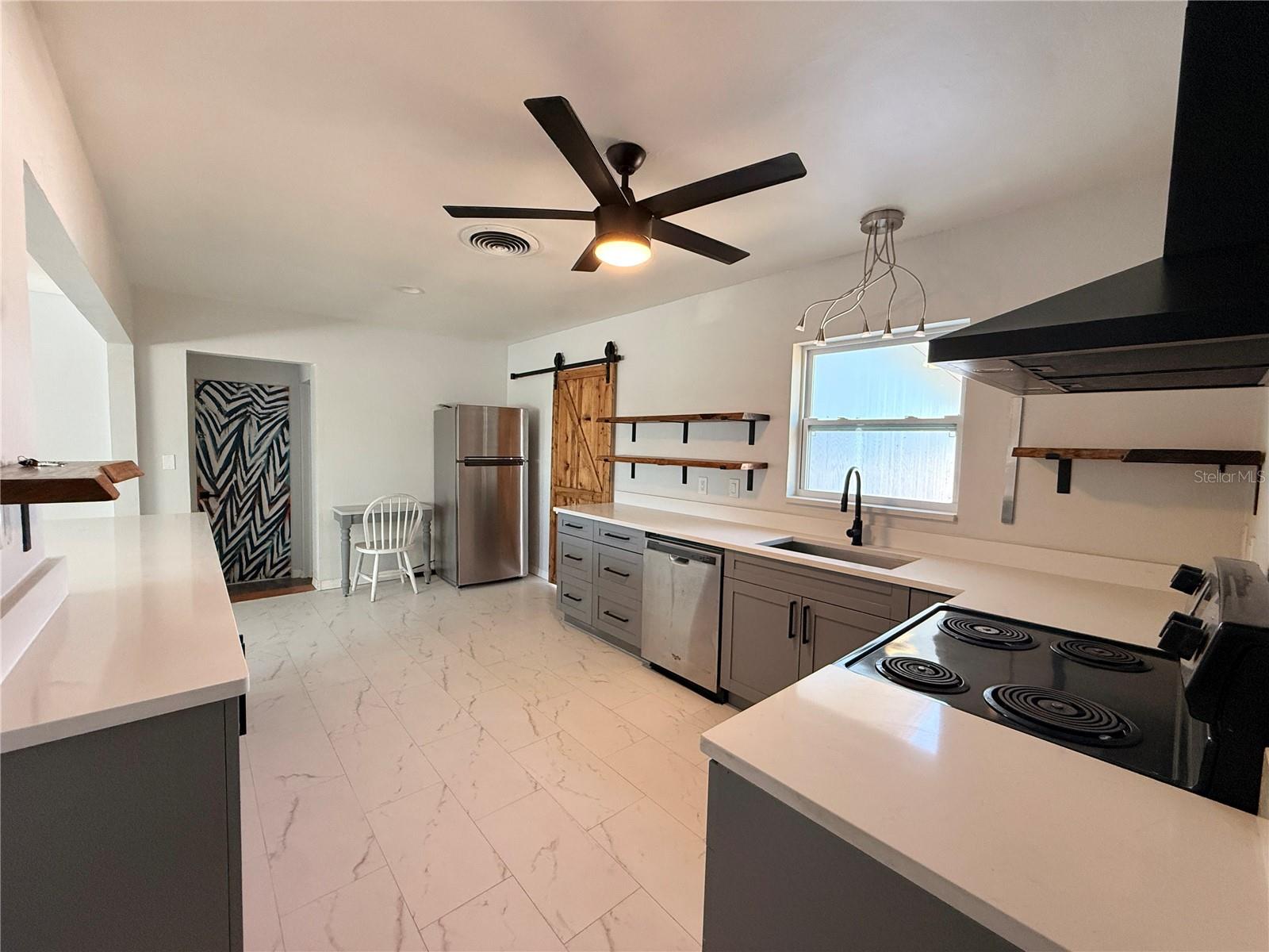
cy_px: 476
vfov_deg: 85.7
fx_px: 513
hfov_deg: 102.1
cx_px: 634
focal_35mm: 14
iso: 320
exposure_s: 1/120
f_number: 2.2
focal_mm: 2.22
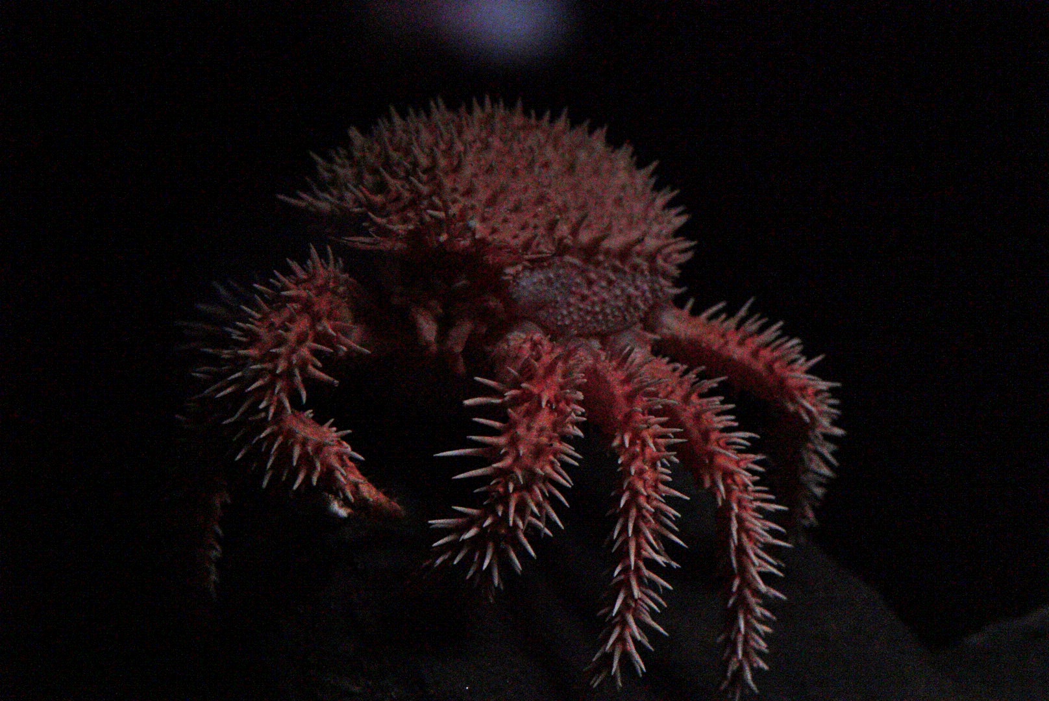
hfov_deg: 15.2
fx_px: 3936
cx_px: 524
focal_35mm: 135
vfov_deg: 10.2
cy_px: 350
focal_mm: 90
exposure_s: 1/161
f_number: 3.5
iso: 6400
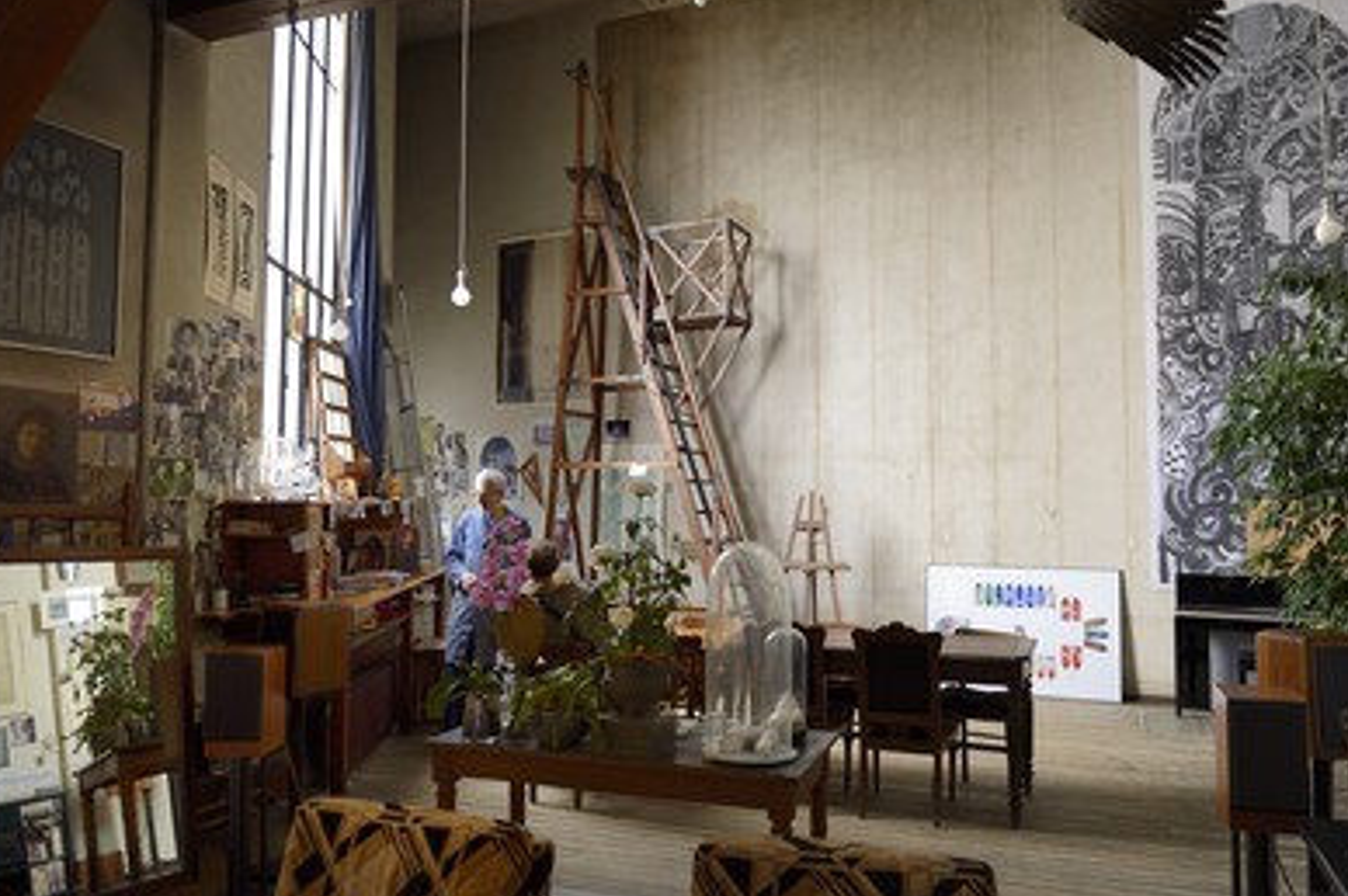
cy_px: 438
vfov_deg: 49.5
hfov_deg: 69.4
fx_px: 973
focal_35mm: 26
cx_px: 709
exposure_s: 1/60
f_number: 3.2
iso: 800
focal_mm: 24
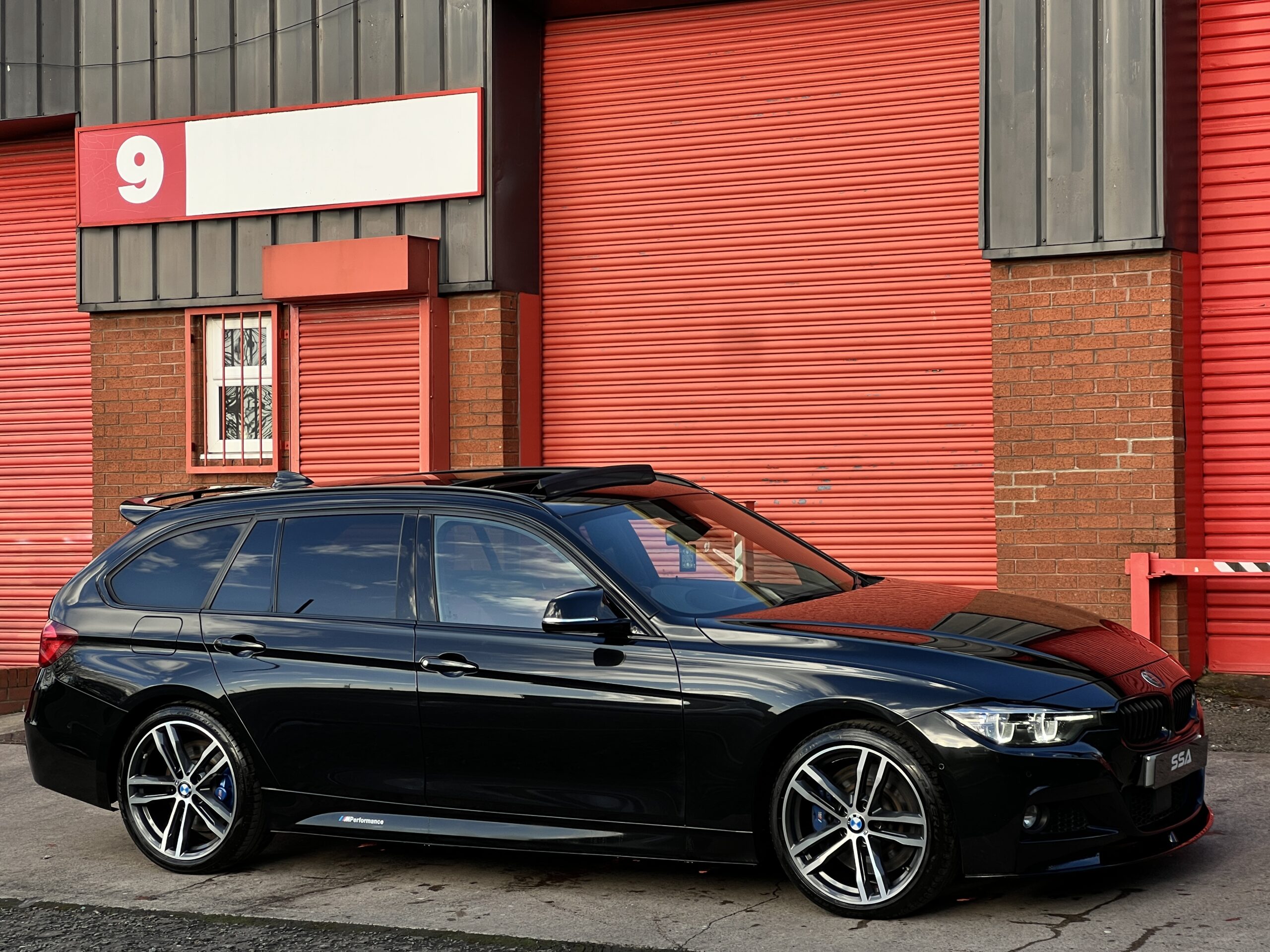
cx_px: 635
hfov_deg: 25.3
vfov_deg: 19.1
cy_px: 476
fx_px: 2825
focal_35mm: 77
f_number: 2.8
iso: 32
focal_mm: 9
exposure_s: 1/222
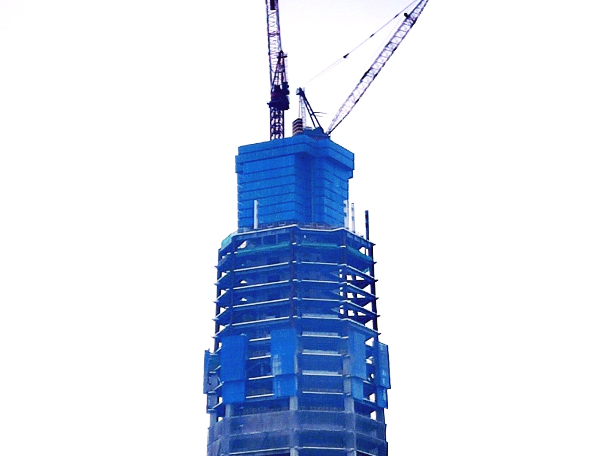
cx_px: 183
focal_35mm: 128
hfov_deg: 15.4
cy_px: 644
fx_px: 2248
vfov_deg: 11.2
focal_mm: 4.75
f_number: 1.75
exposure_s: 1/1022
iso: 112
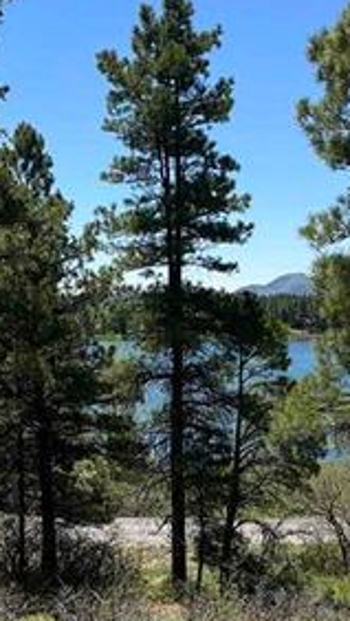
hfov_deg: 18.0
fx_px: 1103
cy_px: 497
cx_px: 240
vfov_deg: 30.7
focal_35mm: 67
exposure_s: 1/2358
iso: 50
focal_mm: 5.1
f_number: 1.6
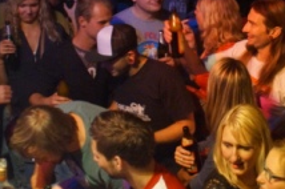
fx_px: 696
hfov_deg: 23.1
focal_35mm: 88
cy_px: 28
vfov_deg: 15.3
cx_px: 186
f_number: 3.5
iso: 3200
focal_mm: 28
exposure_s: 1/60
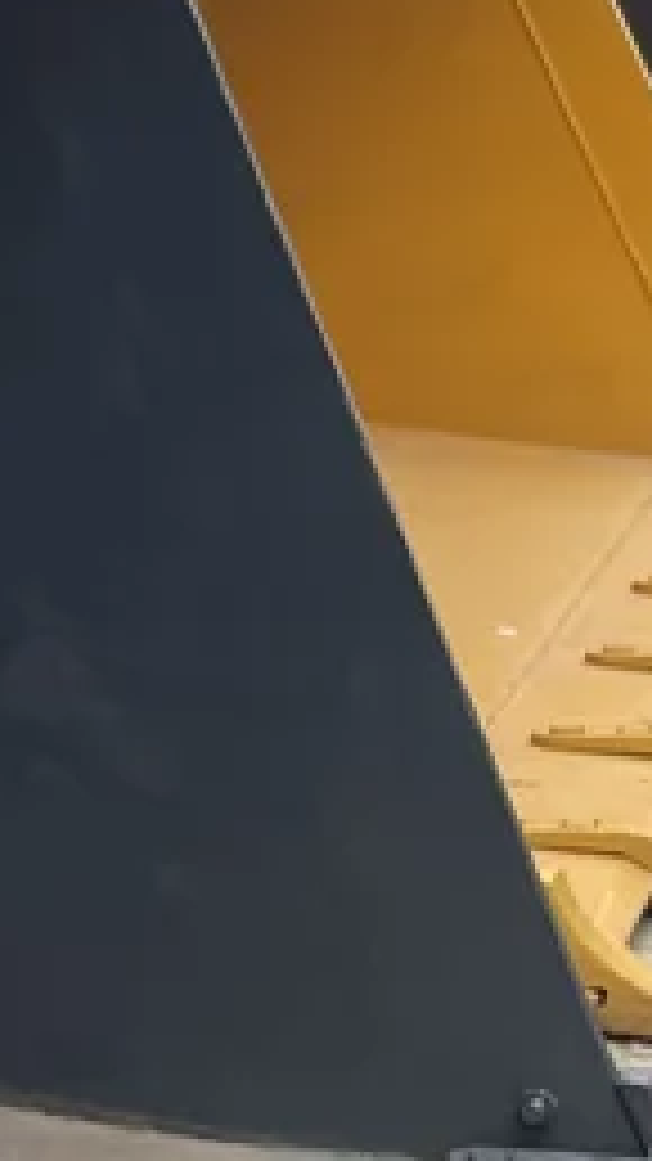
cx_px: -1439
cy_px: 801
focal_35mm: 158
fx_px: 4859
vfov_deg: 13.6
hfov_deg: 6.8
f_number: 1.6
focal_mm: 4.2
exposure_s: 1/121
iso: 50
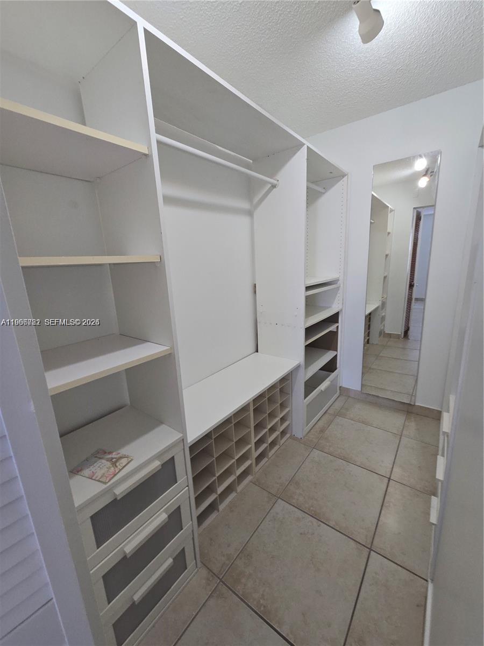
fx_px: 242
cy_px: 323
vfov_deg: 106.2
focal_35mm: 13
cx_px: 242
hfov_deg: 89.9
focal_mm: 2.2
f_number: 2.2
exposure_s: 1/60
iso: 100
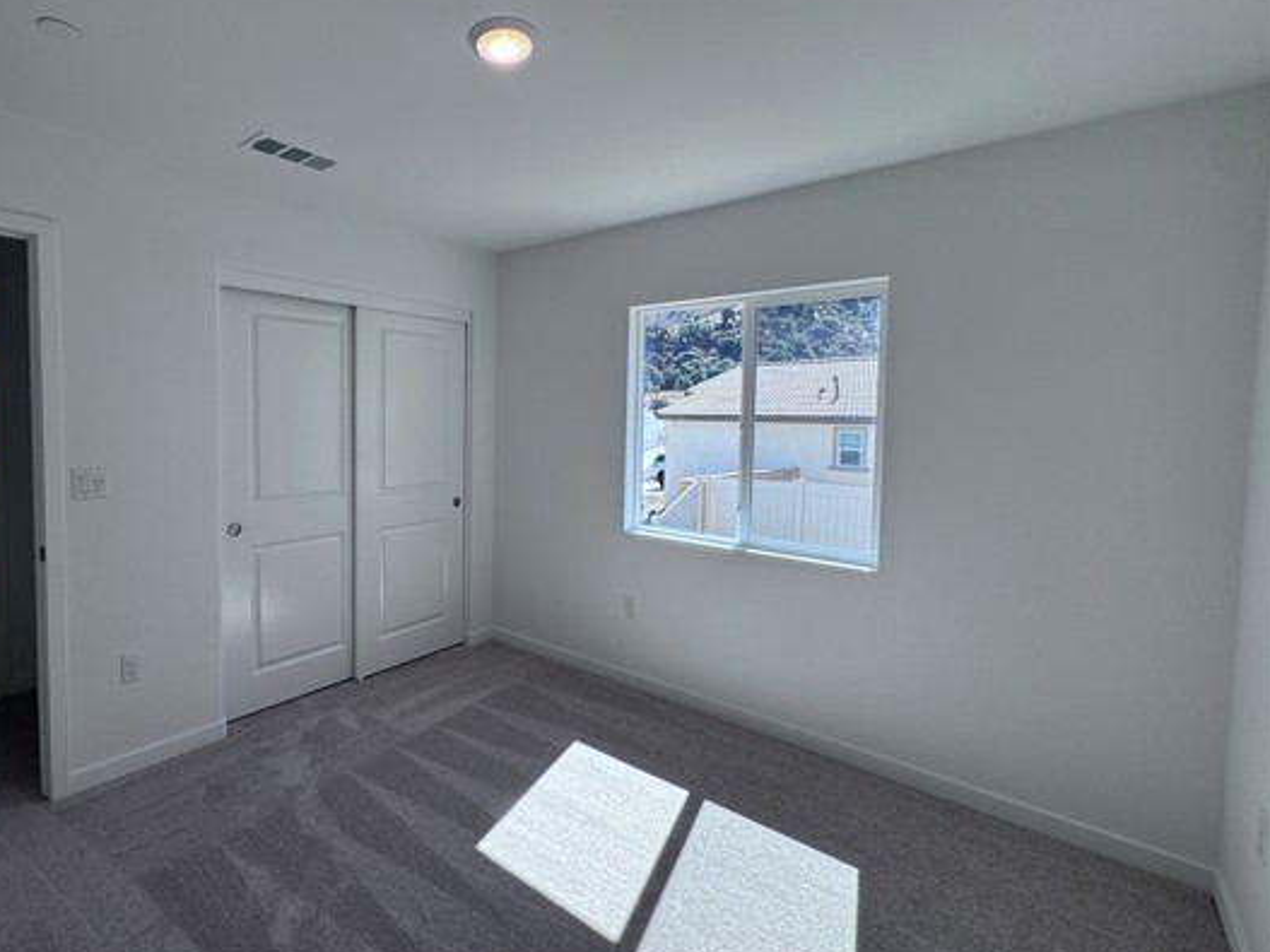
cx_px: 511
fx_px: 624
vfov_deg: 74.6
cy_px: 446
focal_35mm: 17
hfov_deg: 89.9
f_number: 2.2
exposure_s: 1/217
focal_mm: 2.22
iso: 40
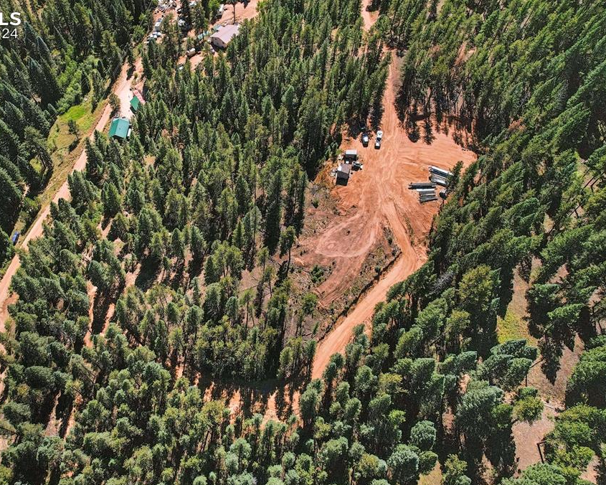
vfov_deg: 56.8
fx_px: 448
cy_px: 244
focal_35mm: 25
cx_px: 245
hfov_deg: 67.5
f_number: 2.8
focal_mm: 8.38
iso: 100
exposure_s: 1/3200
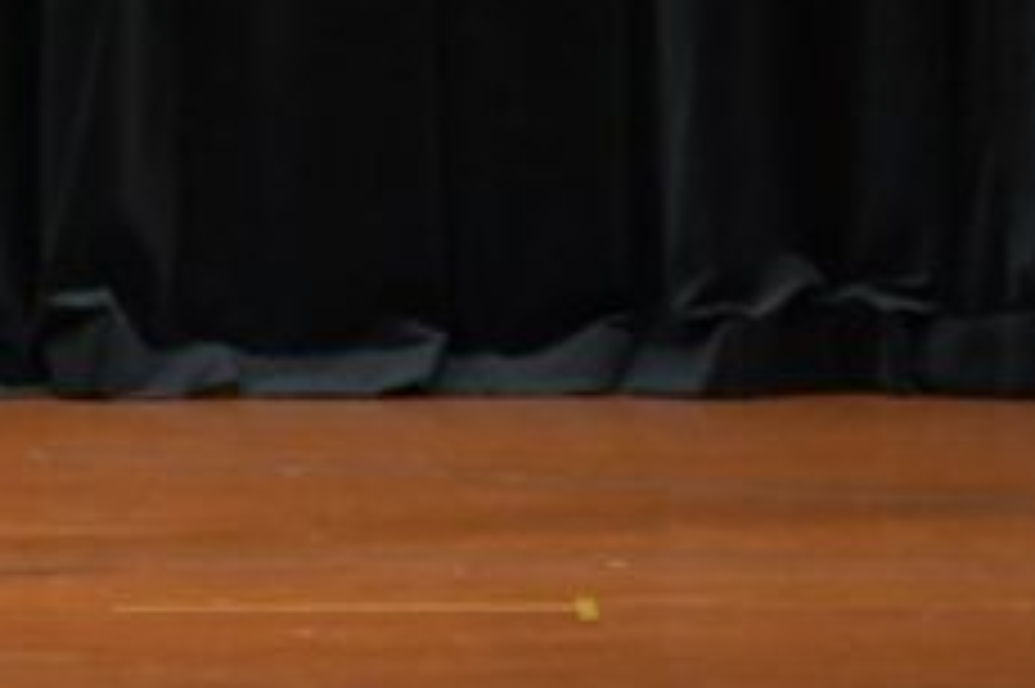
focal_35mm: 680
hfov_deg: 3.0
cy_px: -306
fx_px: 19535
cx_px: -466
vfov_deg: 2.0
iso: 5000
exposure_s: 1/400
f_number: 5.6
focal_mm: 135
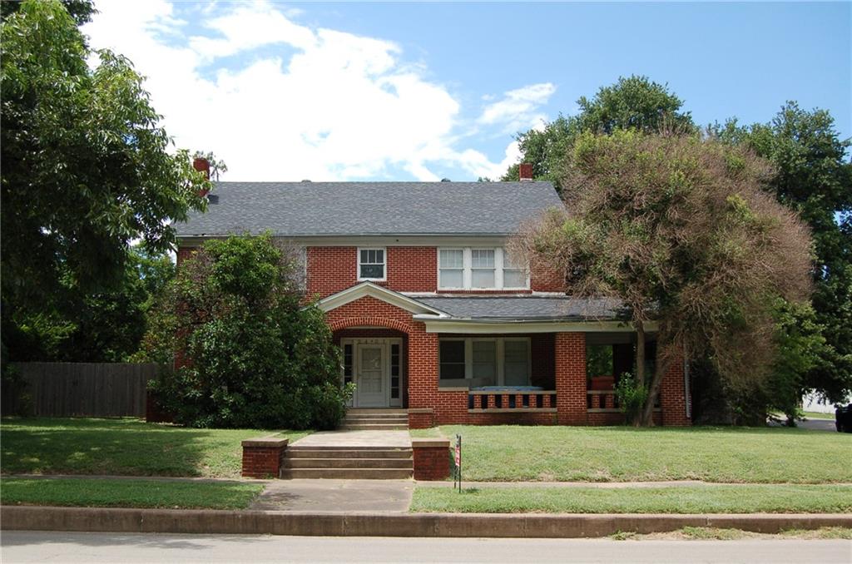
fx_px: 850
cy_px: 282
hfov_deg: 53.2
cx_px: 426
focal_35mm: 36
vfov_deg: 36.7
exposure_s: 1/400
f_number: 5.6
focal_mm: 24
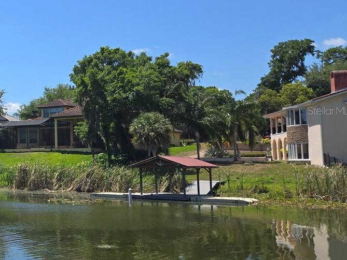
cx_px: -59
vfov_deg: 26.5
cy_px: 110
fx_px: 551
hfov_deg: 30.3
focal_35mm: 55
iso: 25
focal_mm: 5.4
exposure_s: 1/1844
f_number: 1.8
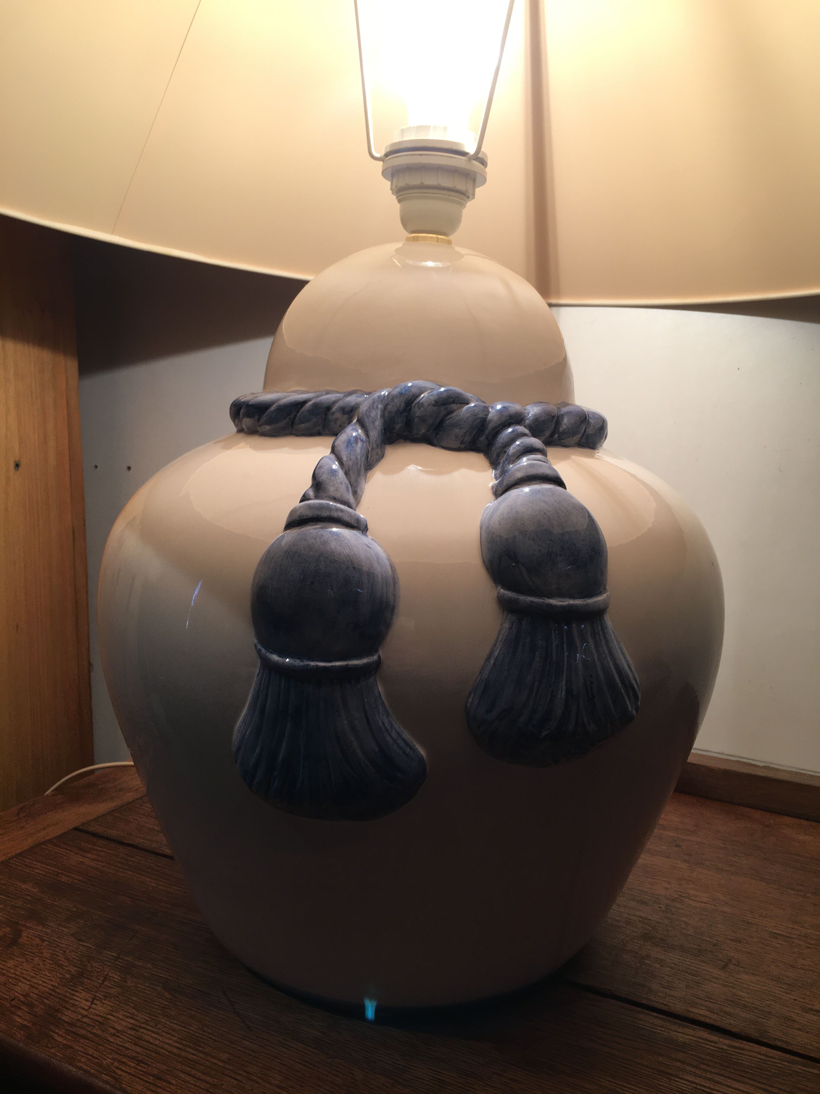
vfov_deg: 61.7
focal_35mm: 29
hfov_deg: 48.2
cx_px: 410
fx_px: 916
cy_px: 547
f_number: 2.2
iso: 32
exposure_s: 1/50
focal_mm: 4.15
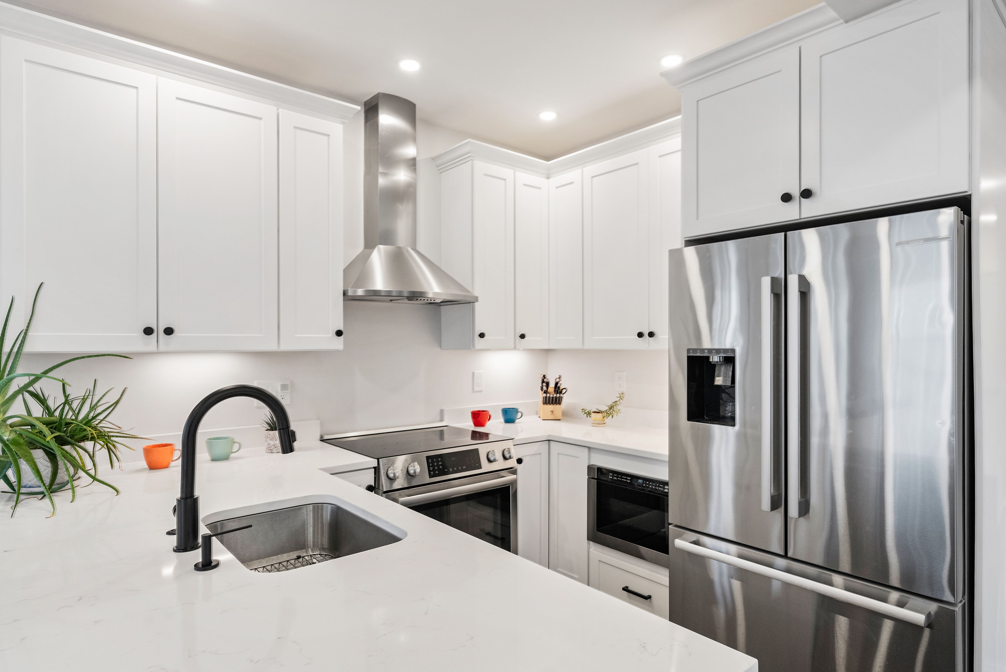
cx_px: 503
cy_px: 336
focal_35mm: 19
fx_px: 531
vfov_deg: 64.6
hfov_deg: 86.9
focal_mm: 19
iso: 800
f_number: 8
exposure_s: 1/20
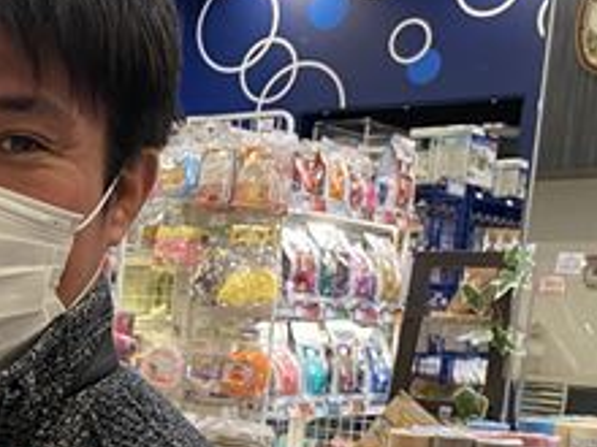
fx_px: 1224
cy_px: 485
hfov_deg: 25.1
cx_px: -87
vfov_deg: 19.9
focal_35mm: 71
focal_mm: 4.25
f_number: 1.8
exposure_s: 1/60
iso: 125
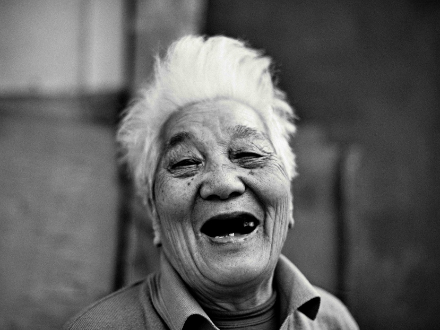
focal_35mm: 62
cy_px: 168
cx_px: 208
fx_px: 788
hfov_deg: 31.2
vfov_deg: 23.6
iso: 640
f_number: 1.8
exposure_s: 1/400
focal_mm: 50
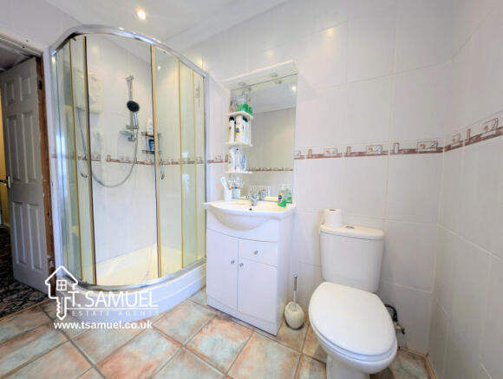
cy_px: 190
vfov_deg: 94.7
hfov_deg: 110.4
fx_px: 175
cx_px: 252
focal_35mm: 12
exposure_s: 1/22.3
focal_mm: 2.23
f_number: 1.95
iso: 45
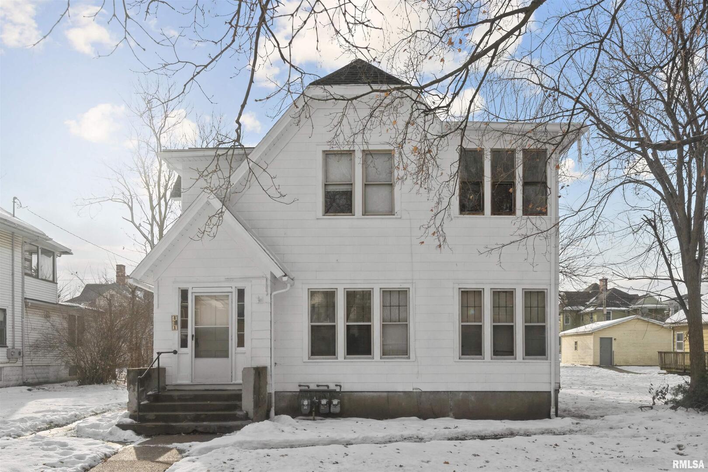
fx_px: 492
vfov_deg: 51.3
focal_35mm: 25
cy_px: 236
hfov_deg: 71.5
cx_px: 354
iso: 400
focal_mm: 25
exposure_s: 1/1250
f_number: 9
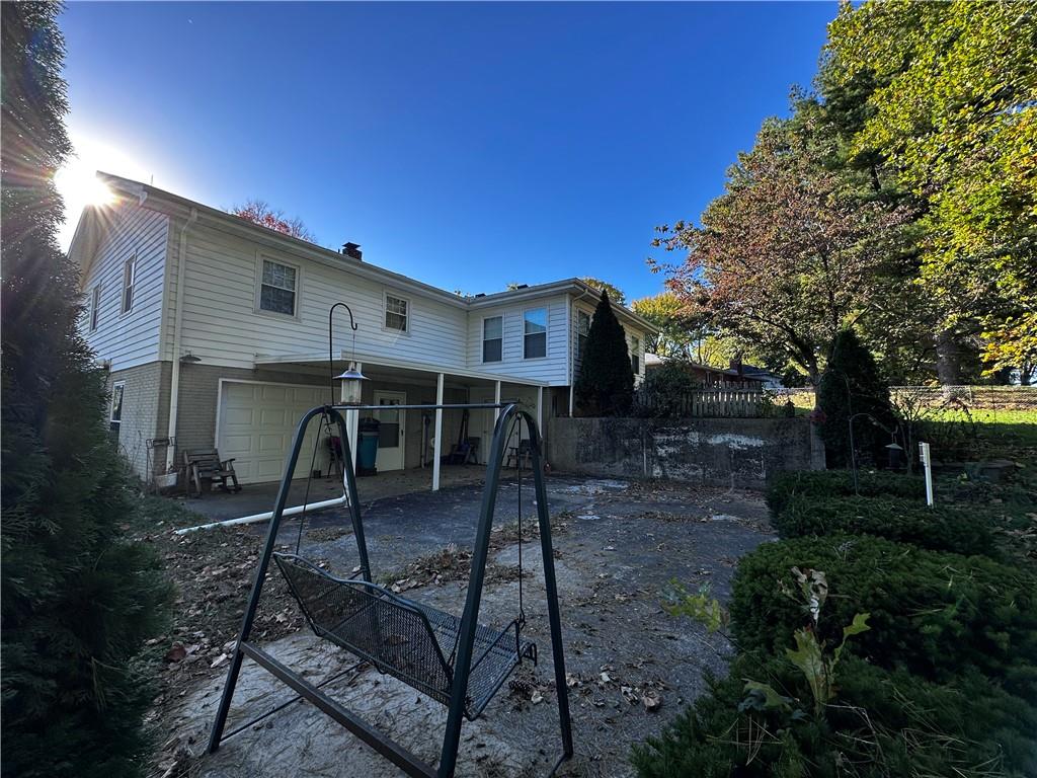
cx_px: 518
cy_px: 389
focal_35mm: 14
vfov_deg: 85.7
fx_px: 419
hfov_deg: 102.1
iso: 40
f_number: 2.2
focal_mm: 2.22
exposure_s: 1/465
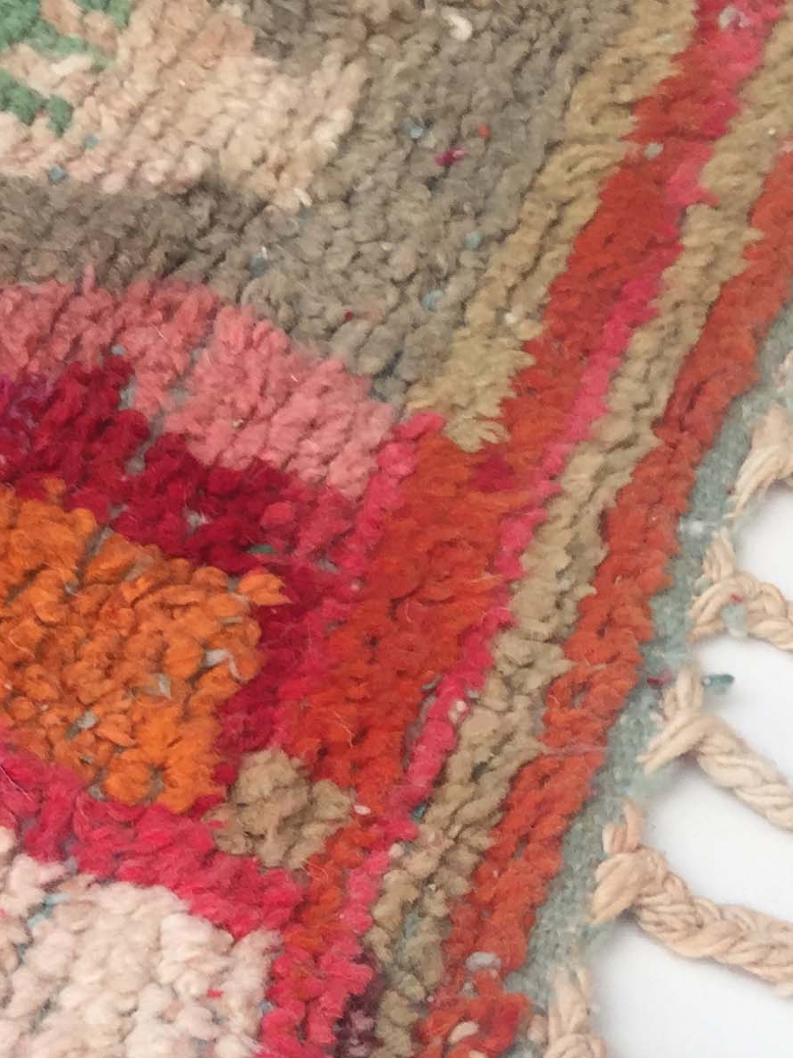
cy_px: 1260
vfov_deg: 22.5
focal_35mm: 80
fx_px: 2444
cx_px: -280
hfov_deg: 17.2
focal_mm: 4.15
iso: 32
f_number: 2.2
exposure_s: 1/50
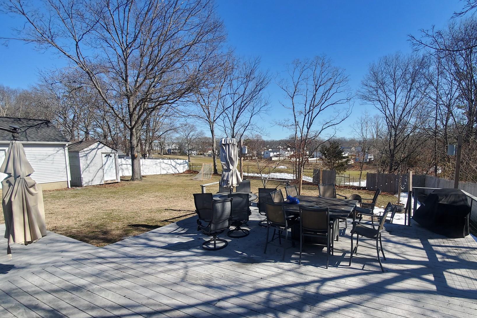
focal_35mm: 17
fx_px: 225
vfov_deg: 70.3
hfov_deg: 92.4
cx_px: 280
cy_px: 173
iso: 50
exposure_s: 1/820
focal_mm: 1.8
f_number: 2.2
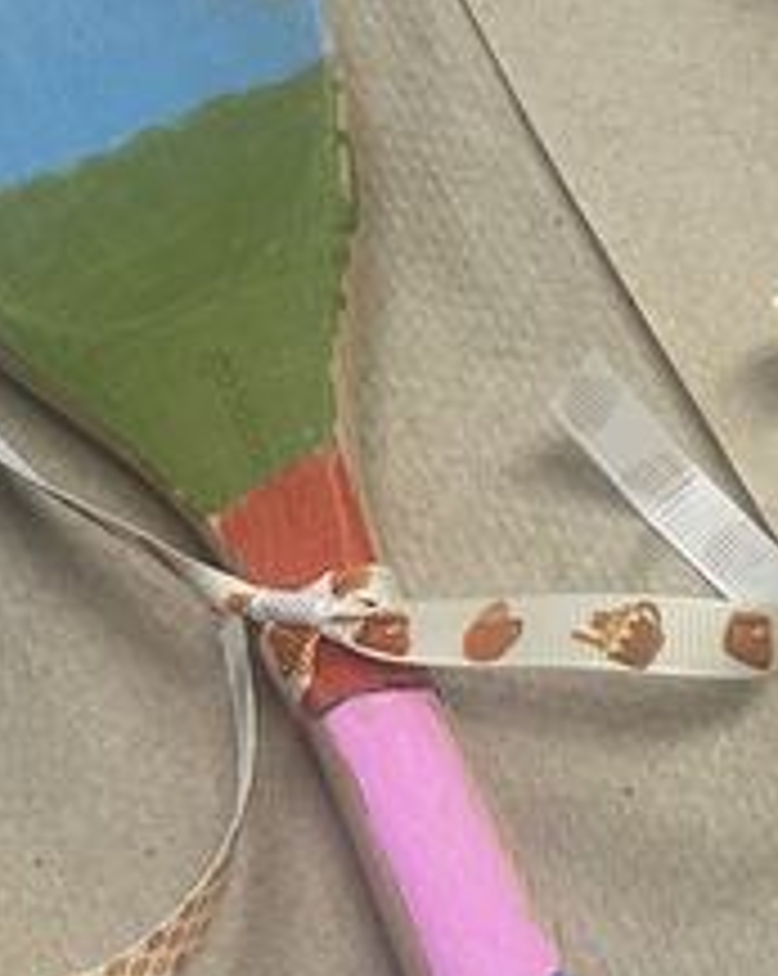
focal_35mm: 120
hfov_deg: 12.1
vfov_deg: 16.0
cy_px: 562
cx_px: 1255
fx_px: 3461
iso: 100
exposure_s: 1/120
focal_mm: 5.7
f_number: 1.5
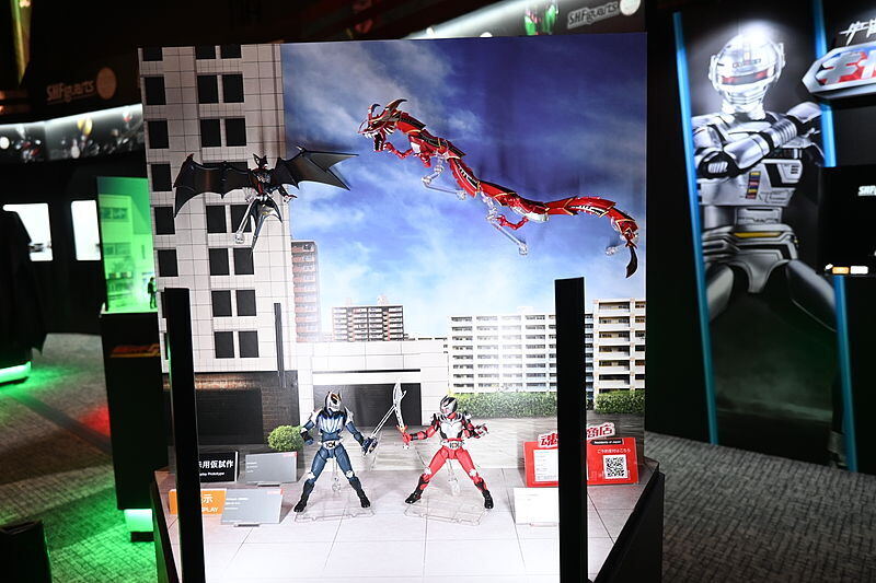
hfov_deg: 73.8
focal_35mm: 24
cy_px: 292
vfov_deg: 53.1
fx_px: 584
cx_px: 438
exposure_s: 1/125
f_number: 3.5
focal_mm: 16
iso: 900
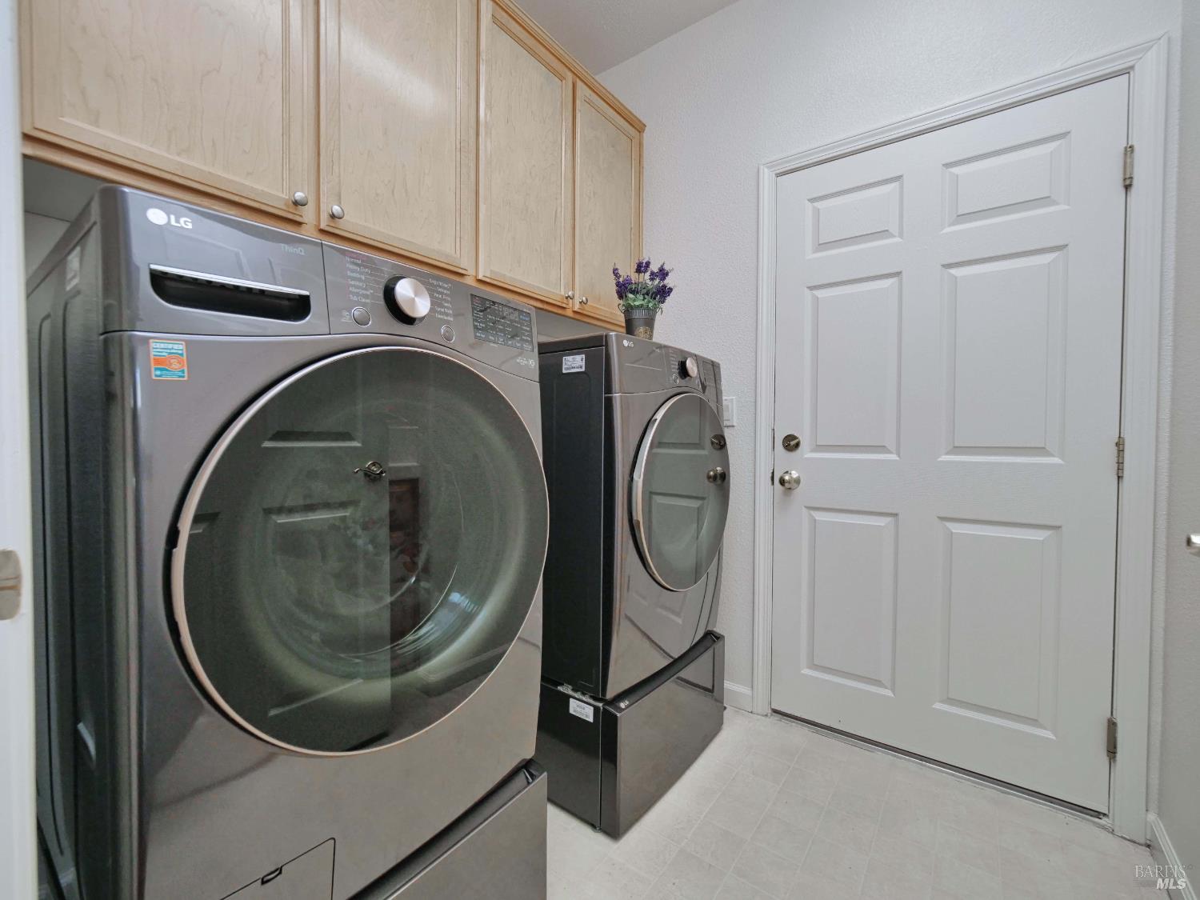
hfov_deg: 102.1
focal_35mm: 14
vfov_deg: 85.7
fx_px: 485
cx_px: 600
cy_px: 450
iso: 800
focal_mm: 7
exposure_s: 1/160
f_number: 4
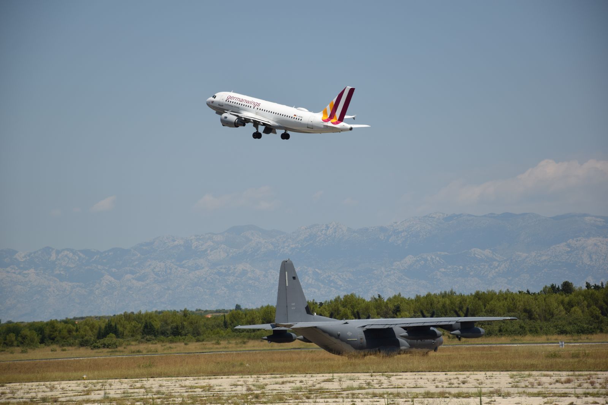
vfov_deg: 8.7
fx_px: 2660
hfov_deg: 13.0
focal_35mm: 158
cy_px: 202
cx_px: 304
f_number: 7.1
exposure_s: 1/640
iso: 100
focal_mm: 105
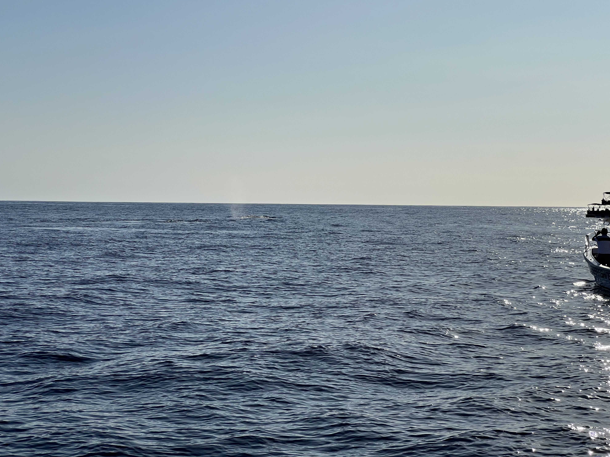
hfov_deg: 25.0
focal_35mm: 78
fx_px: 1375
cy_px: 227
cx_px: 305
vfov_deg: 18.9
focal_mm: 9
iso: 20
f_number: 2.8
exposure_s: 1/2801
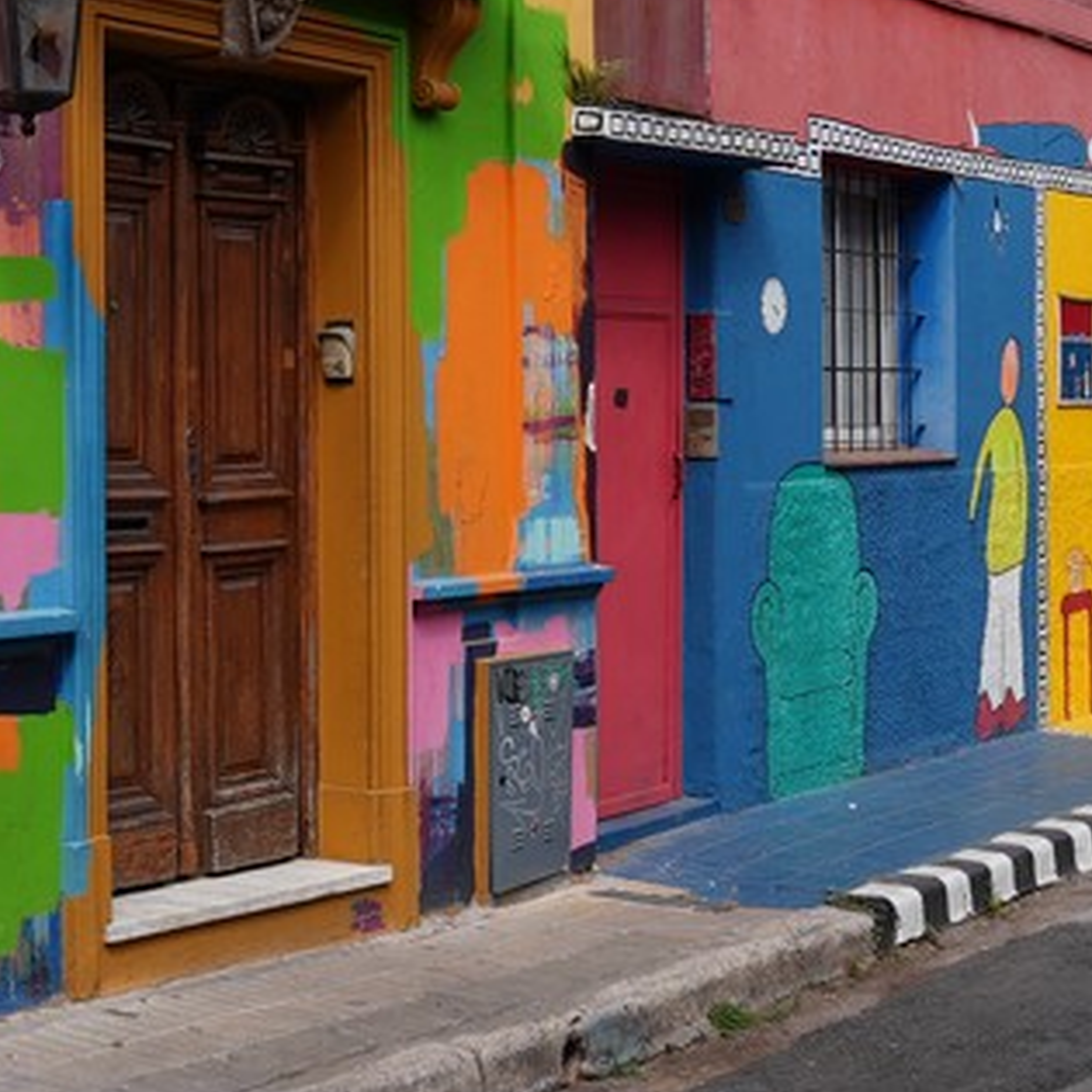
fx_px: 2540
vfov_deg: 24.2
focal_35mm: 71
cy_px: 407
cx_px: 73
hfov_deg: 23.5
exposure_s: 1/640
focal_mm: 11
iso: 50
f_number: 2.8
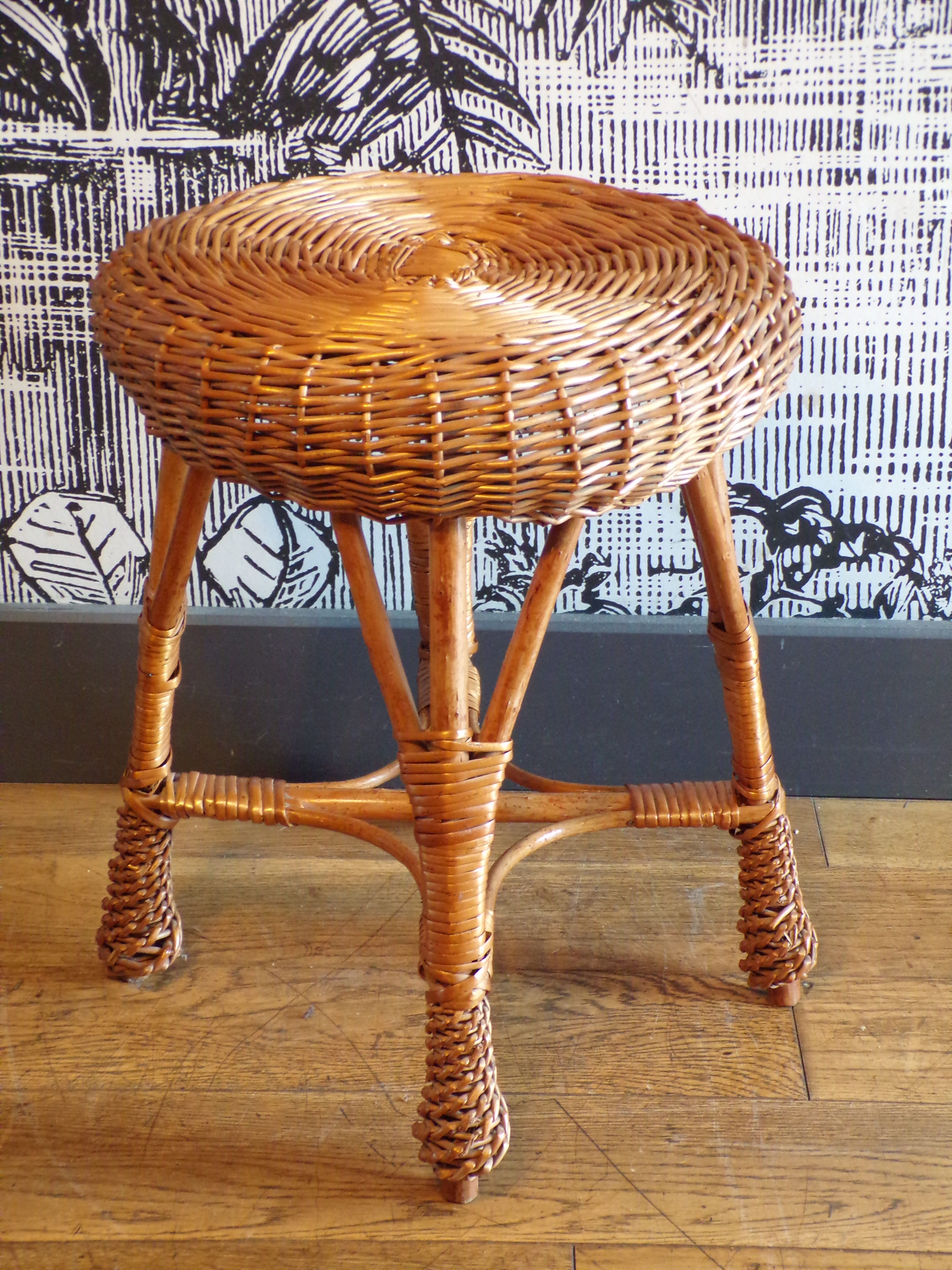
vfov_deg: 29.8
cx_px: 476
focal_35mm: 65
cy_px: 635
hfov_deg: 22.6
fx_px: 2383
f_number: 3.8
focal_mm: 11.6
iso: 400
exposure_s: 1/17
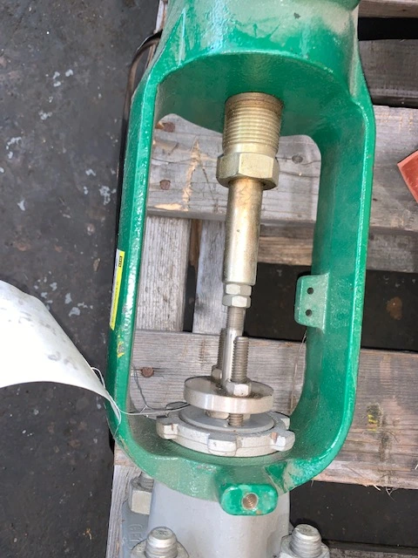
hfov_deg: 53.1
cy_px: 279
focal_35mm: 26
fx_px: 419
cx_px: 209
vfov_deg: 67.3
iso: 40
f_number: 1.8
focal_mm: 4.25
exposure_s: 1/33
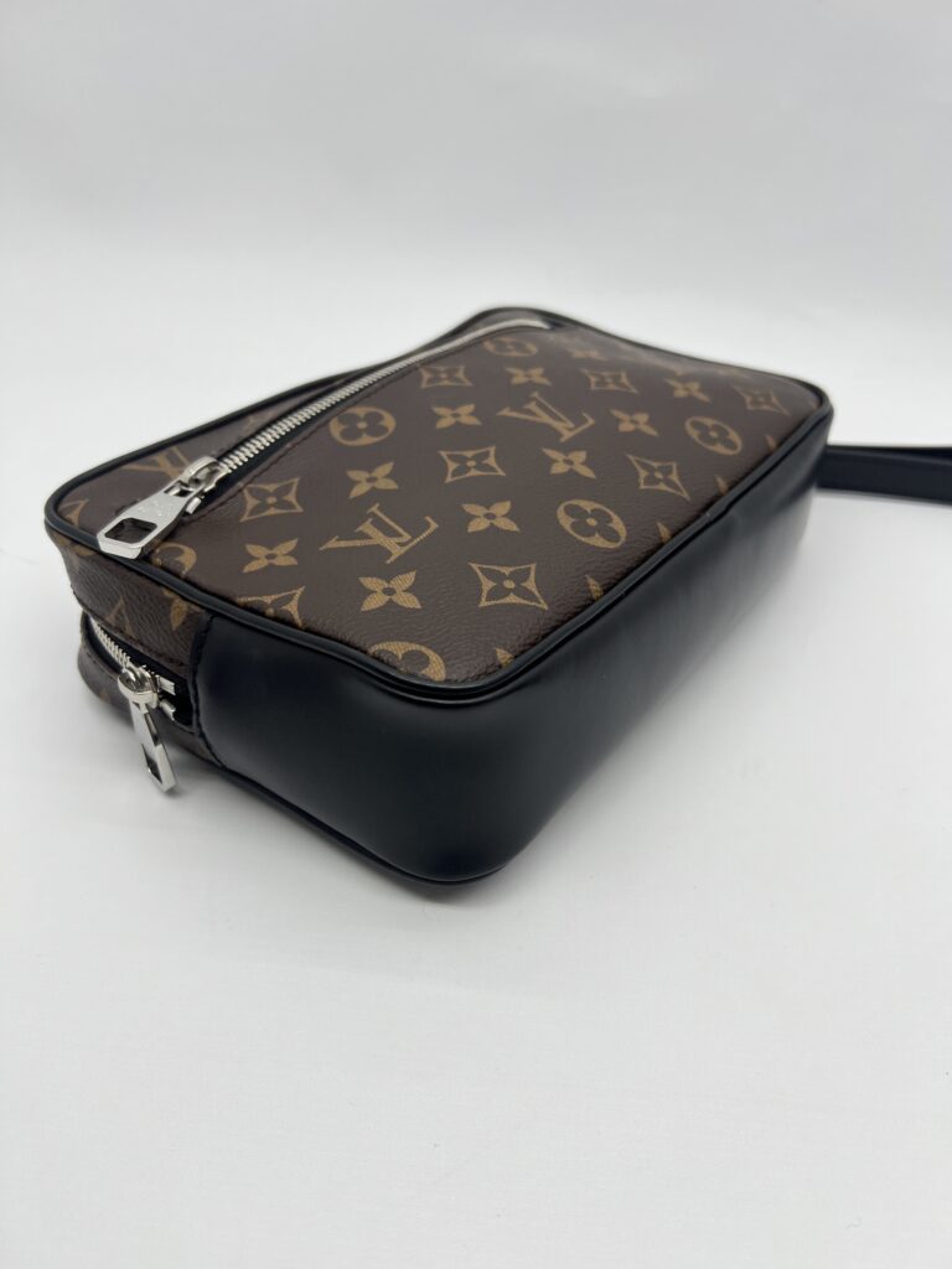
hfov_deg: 53.1
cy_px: 634
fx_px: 953
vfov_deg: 67.3
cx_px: 476
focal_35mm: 26
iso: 50
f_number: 1.5
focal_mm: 5.7
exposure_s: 1/353
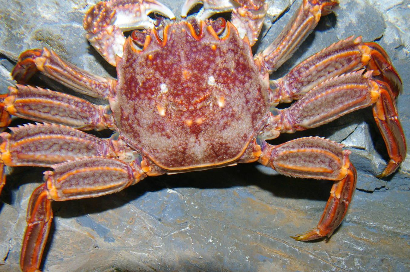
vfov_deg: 32.8
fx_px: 462
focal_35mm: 41
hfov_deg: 47.8
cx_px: 184
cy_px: 116
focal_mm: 23
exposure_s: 1/45
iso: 400
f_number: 16
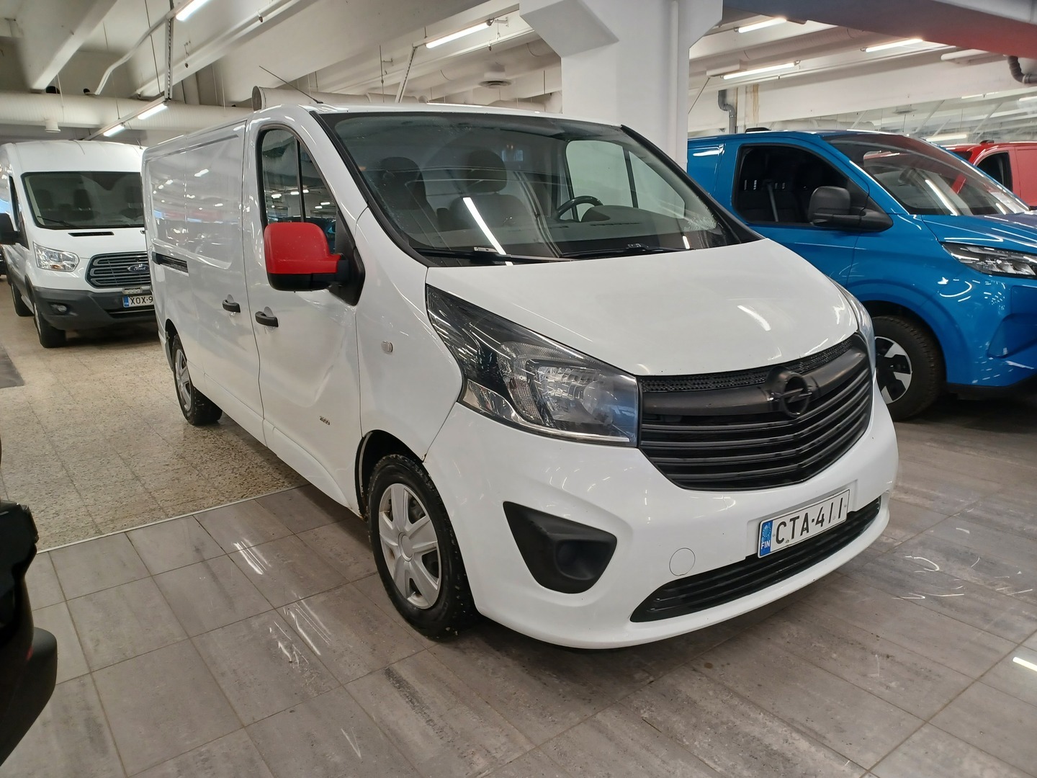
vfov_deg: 54.9
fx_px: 749
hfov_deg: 69.4
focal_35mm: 25
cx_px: 518
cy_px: 389
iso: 320
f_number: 1.8
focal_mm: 4.6
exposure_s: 1/50
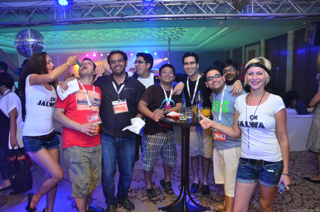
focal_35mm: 27
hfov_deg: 67.5
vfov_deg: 47.7
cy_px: 106
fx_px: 240
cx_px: 160
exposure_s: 1/60
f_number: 5.6
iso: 800
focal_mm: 18
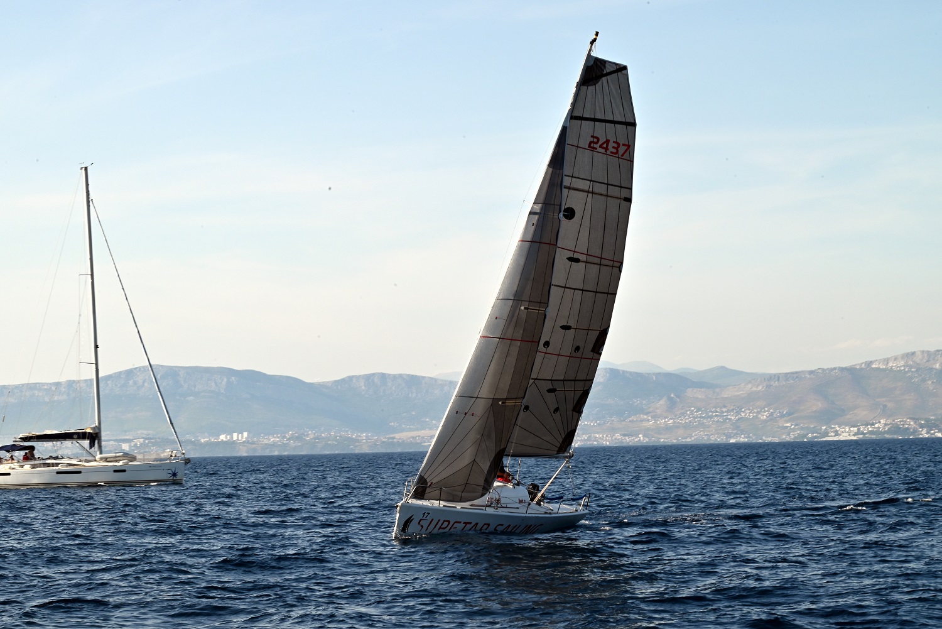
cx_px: 471
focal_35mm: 100
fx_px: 2617
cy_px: 314
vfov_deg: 13.7
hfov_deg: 20.4
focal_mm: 100
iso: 200
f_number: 29
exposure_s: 1/100
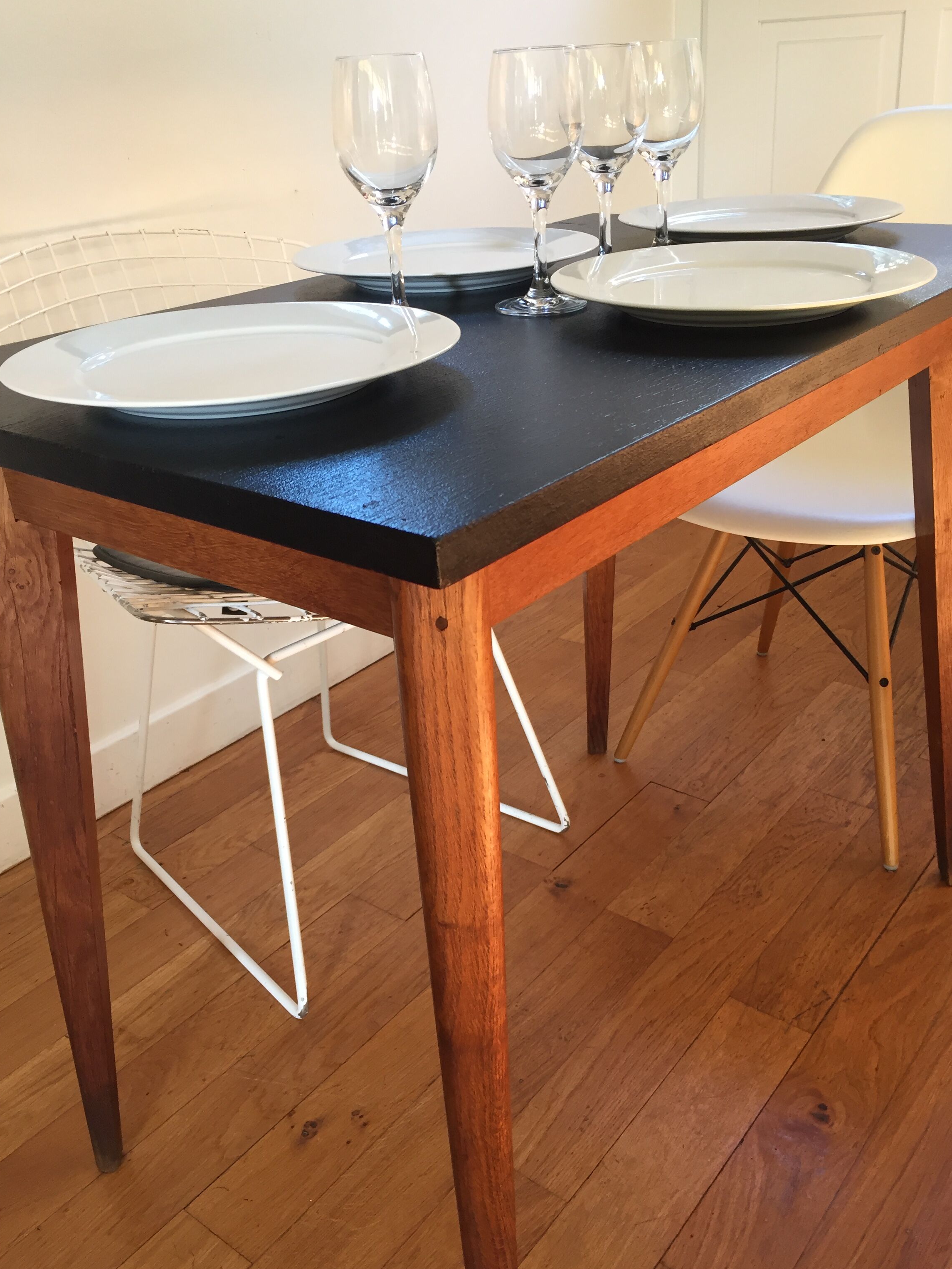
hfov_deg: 45.4
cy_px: 636
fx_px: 1137
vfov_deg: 58.3
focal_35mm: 31
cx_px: 490
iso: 80
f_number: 2.2
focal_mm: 4.15
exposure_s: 1/33
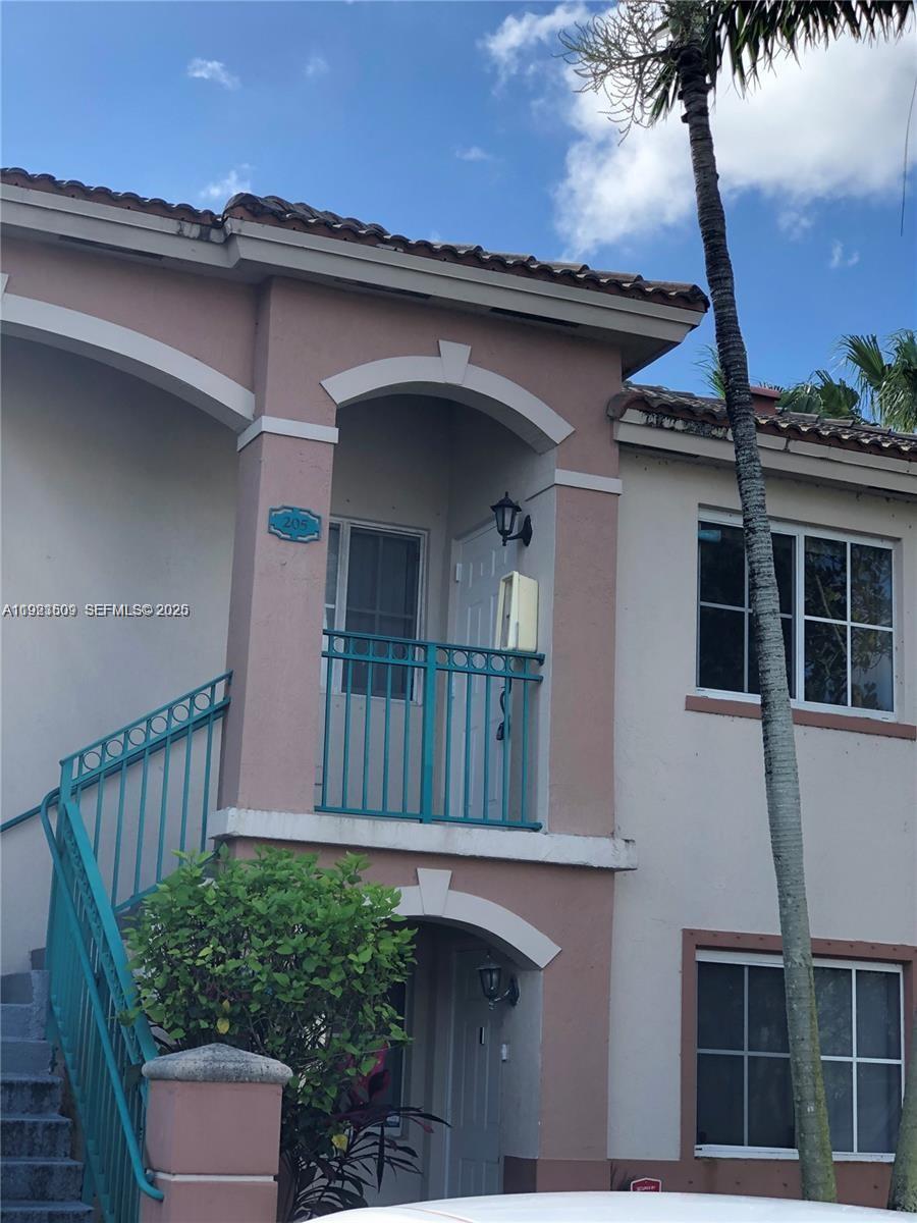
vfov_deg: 33.8
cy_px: 612
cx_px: 458
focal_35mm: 57
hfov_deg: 25.7
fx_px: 2013
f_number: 2.8
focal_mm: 6.6
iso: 20
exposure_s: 1/291
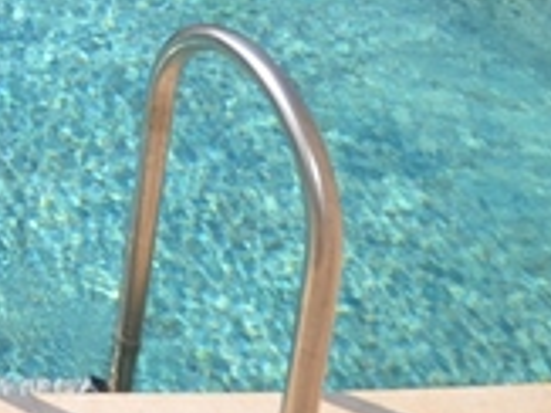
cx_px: -516
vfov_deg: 17.7
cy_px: -362
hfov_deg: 19.5
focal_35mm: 64
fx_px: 1018
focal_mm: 10
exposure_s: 1/200
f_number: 9
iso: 100
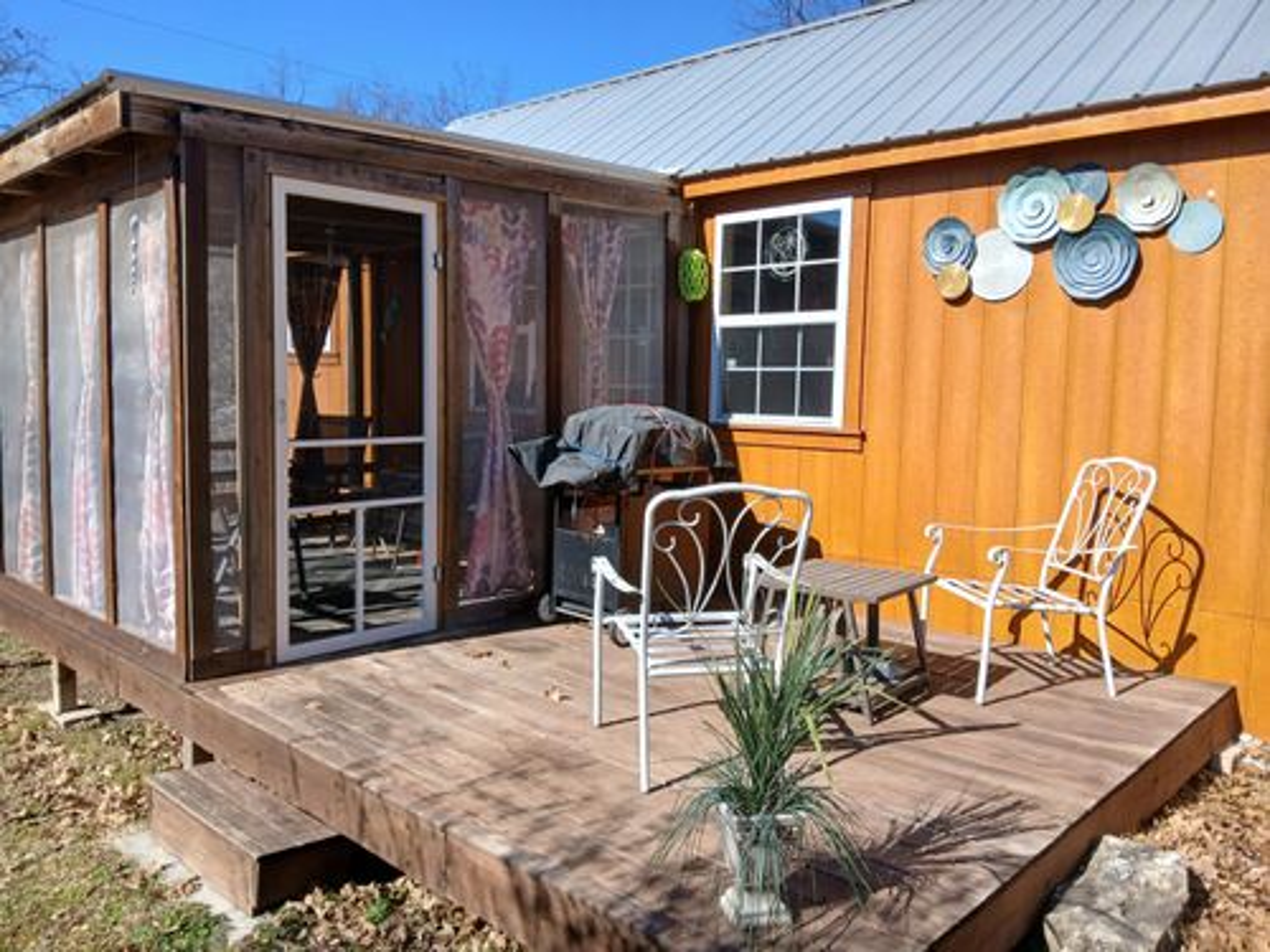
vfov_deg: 53.1
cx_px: 635
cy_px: 476
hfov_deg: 67.3
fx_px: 954
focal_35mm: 26
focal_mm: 3.98
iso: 20
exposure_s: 1/418
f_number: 1.8
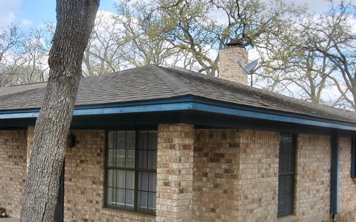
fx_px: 443
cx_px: 121
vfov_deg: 28.1
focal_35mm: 46
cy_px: 136
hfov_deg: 43.2
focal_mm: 11.5
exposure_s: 1/200
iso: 100
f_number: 7.1
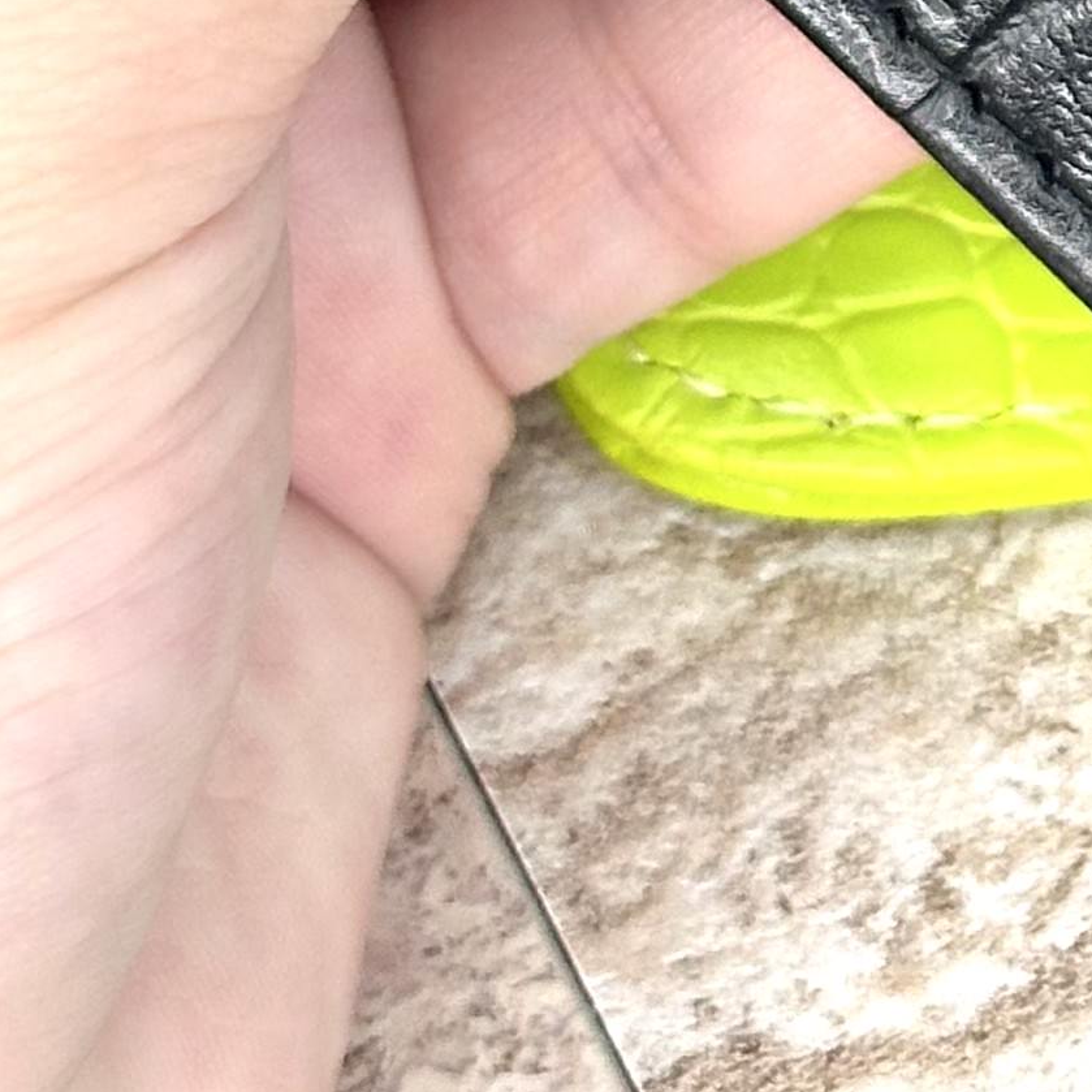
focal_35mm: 204
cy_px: -610
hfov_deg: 8.3
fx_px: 7281
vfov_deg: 8.4
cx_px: 1881
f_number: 1.78
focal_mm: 6.86
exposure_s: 1/50
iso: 80
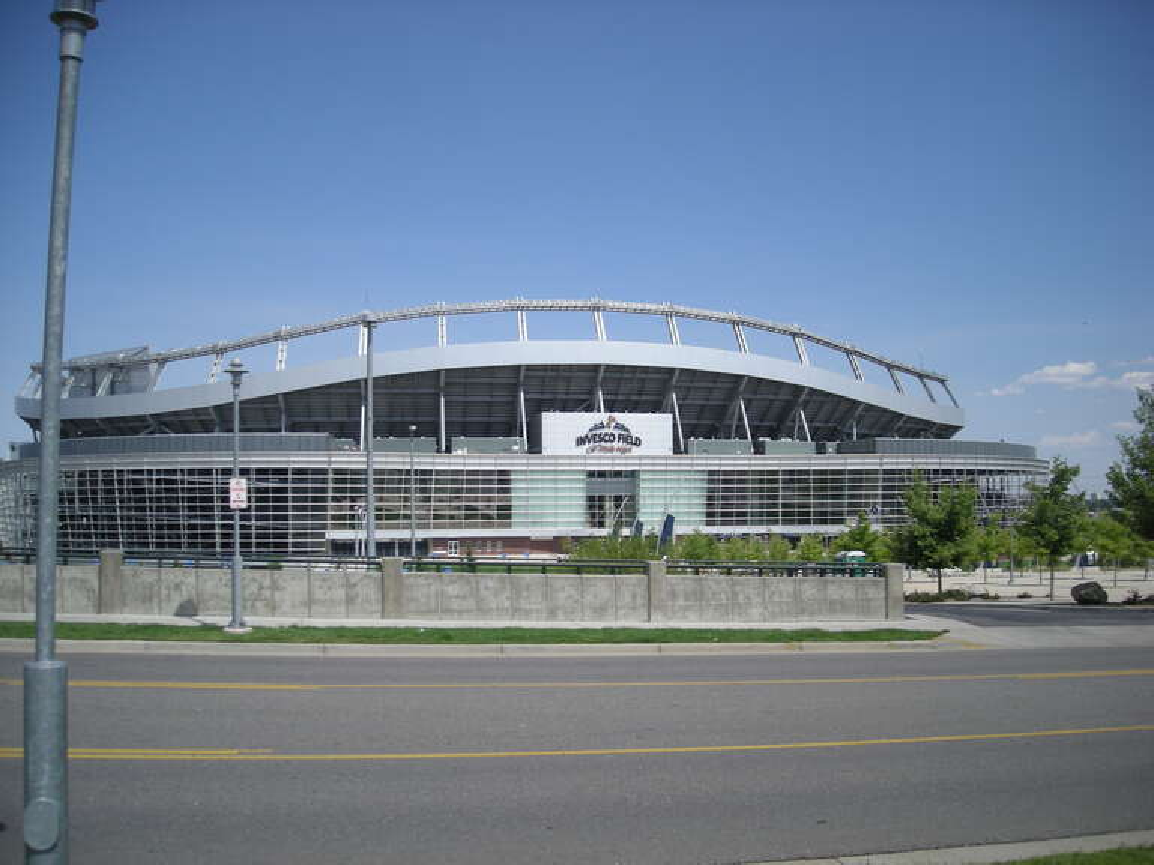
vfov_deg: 40.7
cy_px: 432
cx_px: 577
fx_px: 1167
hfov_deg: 52.6
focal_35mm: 35
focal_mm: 5.7
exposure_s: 1/287
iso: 50
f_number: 5.7
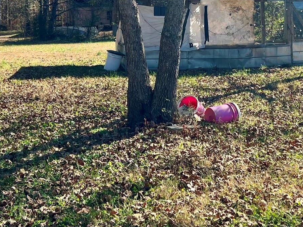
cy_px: 24
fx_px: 516
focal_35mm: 59
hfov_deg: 32.3
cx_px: 217
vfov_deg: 24.1
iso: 50
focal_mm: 5.7
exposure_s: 1/1698
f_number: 1.5
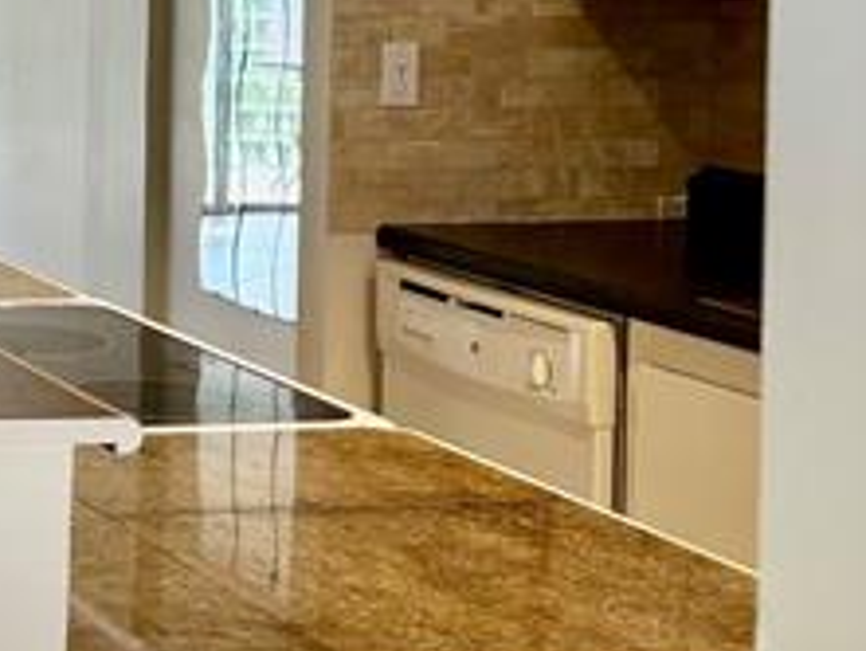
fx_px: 2353
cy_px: -82
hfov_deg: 18.6
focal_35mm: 94
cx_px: -408
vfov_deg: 15.3
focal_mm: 5.96
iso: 100
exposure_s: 1/120
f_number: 1.6
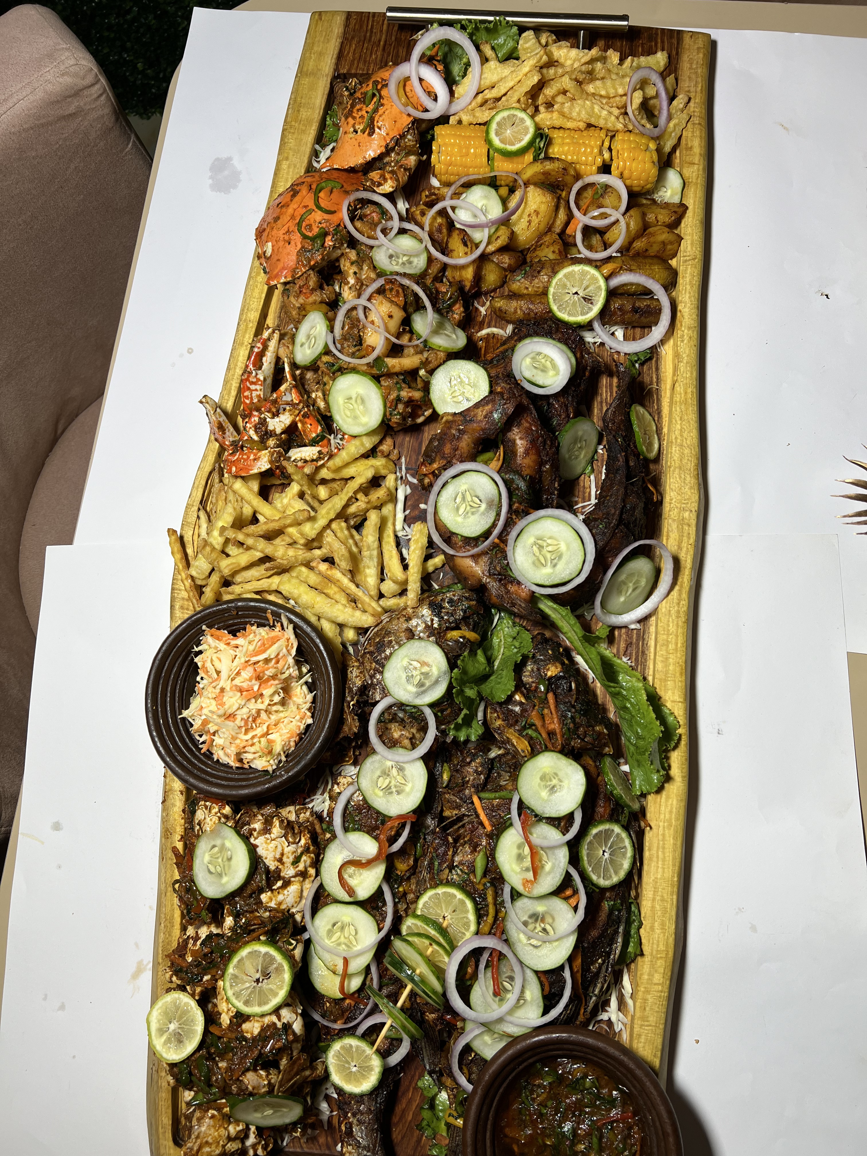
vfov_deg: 67.3
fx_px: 868
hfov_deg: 53.1
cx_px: 434
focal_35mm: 26
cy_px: 578
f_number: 1.5
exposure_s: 1/102
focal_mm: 5.7
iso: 32
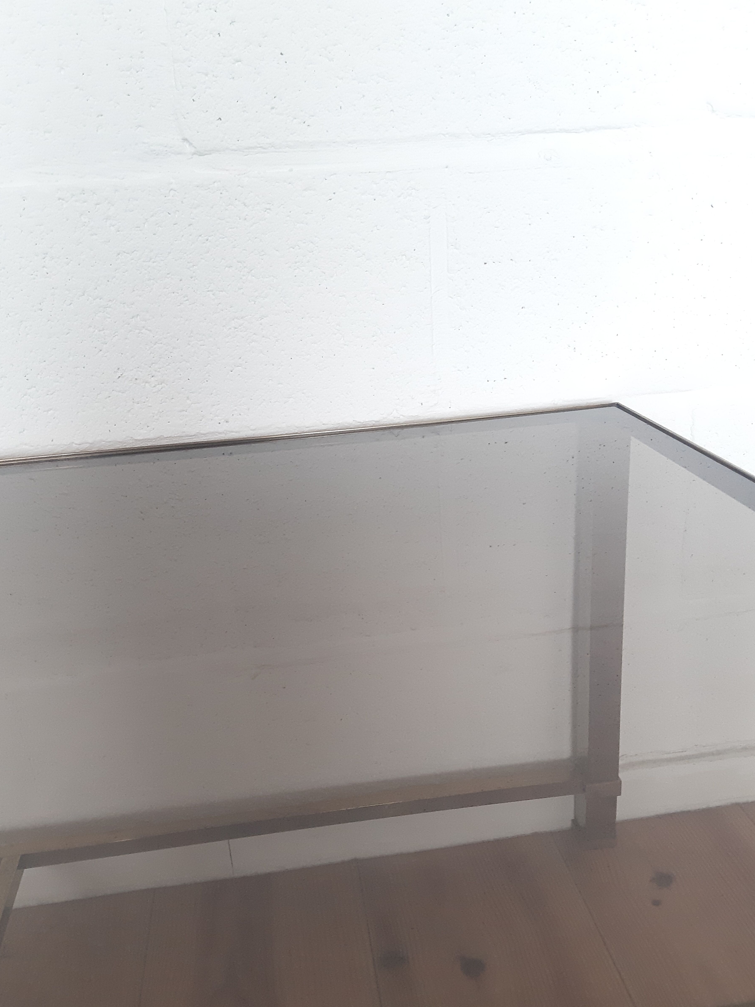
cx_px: 382
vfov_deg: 56.8
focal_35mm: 32
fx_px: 931
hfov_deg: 44.2
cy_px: 543
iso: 320
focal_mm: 3.93
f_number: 1.7
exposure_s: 1/50
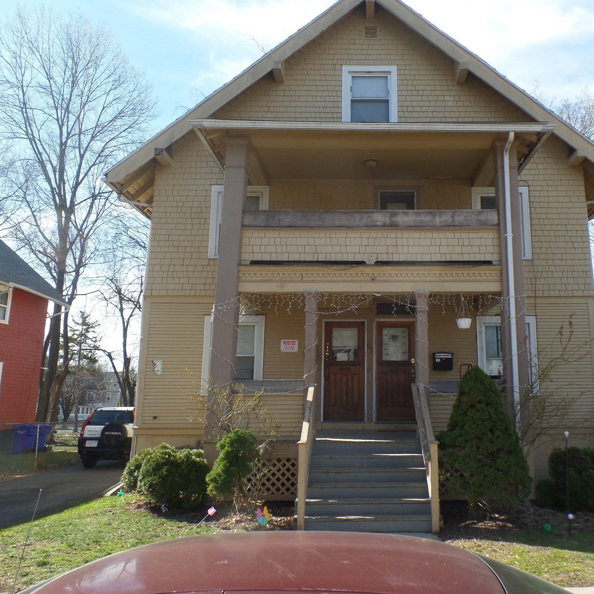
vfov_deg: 57.3
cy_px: 291
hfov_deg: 56.7
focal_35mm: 28
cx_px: 366
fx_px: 544
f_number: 3.5
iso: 100
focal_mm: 4.1
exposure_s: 1/350
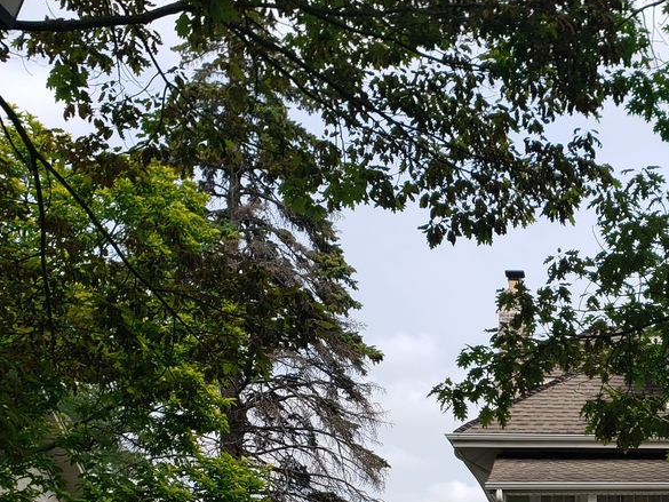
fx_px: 1237
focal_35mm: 64
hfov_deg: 28.3
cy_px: 495
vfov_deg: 22.1
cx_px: 677
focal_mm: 4.3
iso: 50
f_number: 1.5
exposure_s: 1/2439
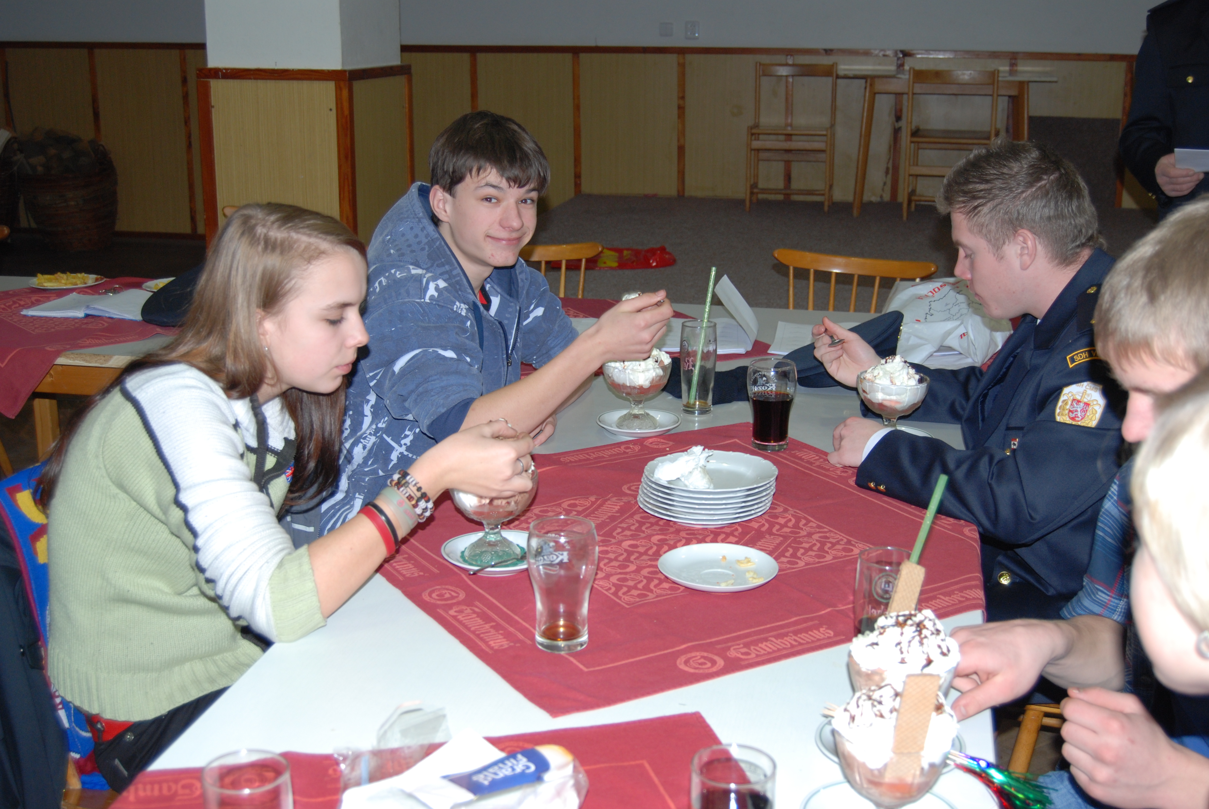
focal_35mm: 45
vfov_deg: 29.9
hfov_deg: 43.6
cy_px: 404
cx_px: 604
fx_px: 1513
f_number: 4.2
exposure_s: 1/60
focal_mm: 30
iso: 320
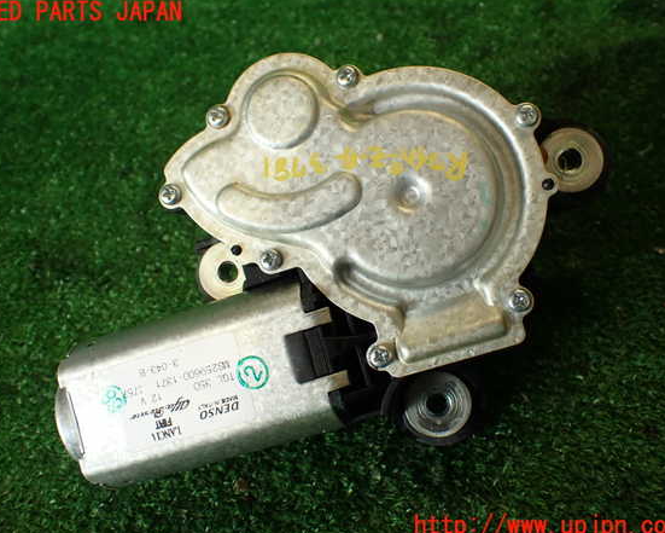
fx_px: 669
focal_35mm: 34
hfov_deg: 52.8
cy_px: 270
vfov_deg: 43.4
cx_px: 325
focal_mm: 5.79
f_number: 2.4
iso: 100
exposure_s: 1/60
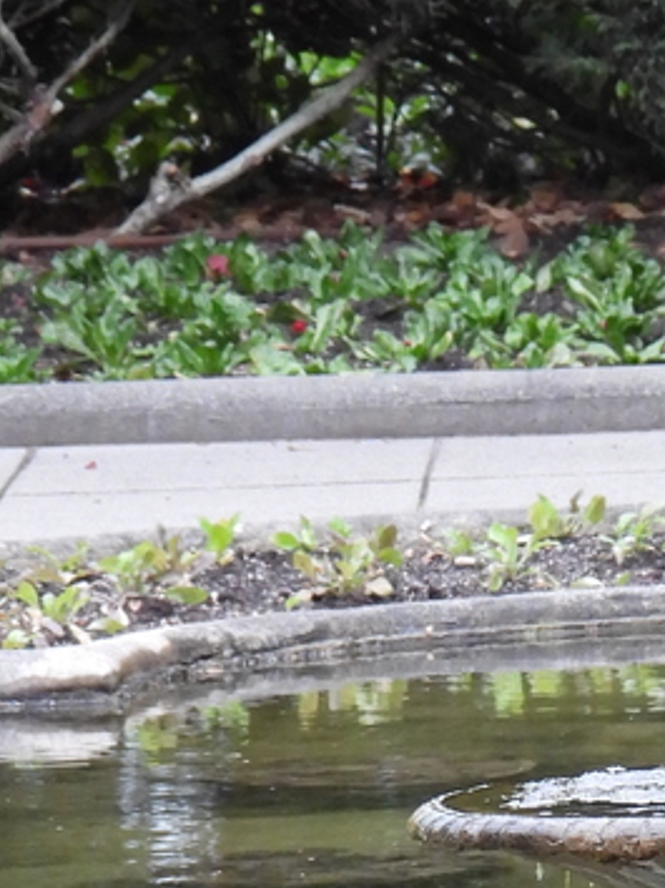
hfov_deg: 2.2
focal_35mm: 669
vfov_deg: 3.0
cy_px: 1116
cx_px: 903
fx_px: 17157
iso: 360
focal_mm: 33
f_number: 4.5
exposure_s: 1/60
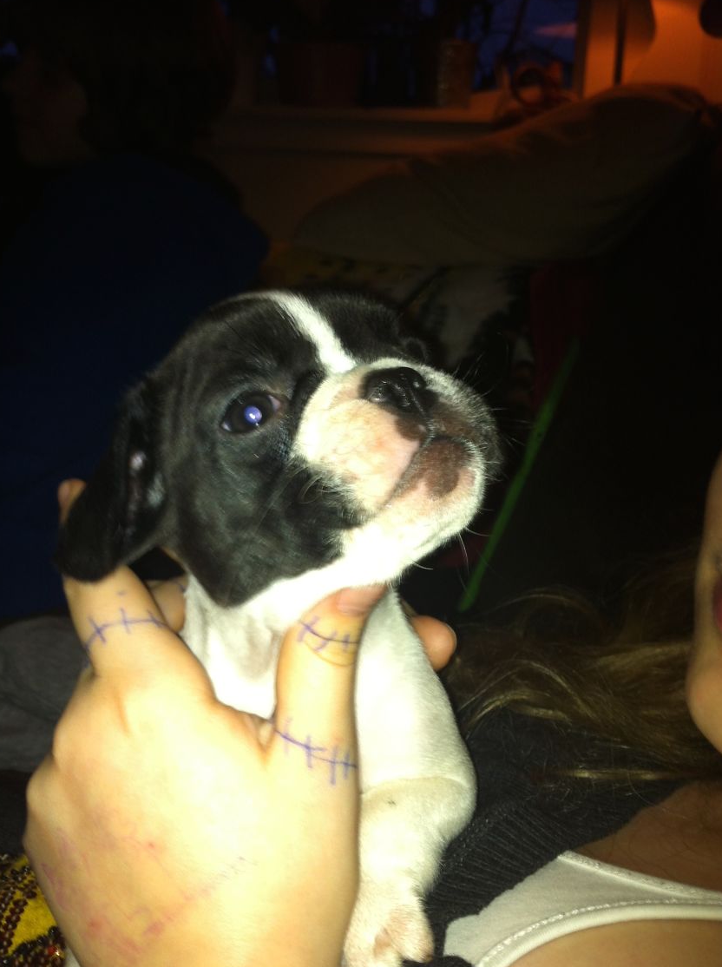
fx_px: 1032
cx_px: 371
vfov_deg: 50.2
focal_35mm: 37
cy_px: 499
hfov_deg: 38.6
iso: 80
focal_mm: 3.85
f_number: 2.8
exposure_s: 1/19
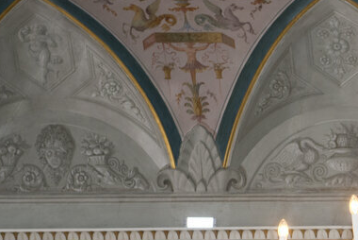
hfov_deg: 11.4
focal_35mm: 176
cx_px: 454
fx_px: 1752
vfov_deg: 7.8
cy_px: 201
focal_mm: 62
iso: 800
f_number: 7.1
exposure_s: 1/60
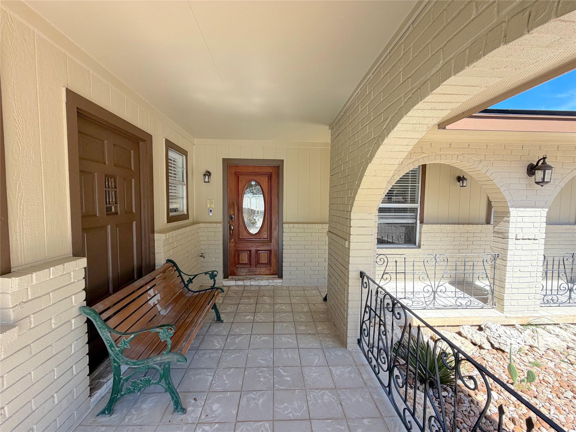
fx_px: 233
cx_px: 288
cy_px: 216
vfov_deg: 85.7
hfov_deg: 102.1
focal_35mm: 14
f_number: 2.2
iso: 40
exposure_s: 1/257
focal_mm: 2.22
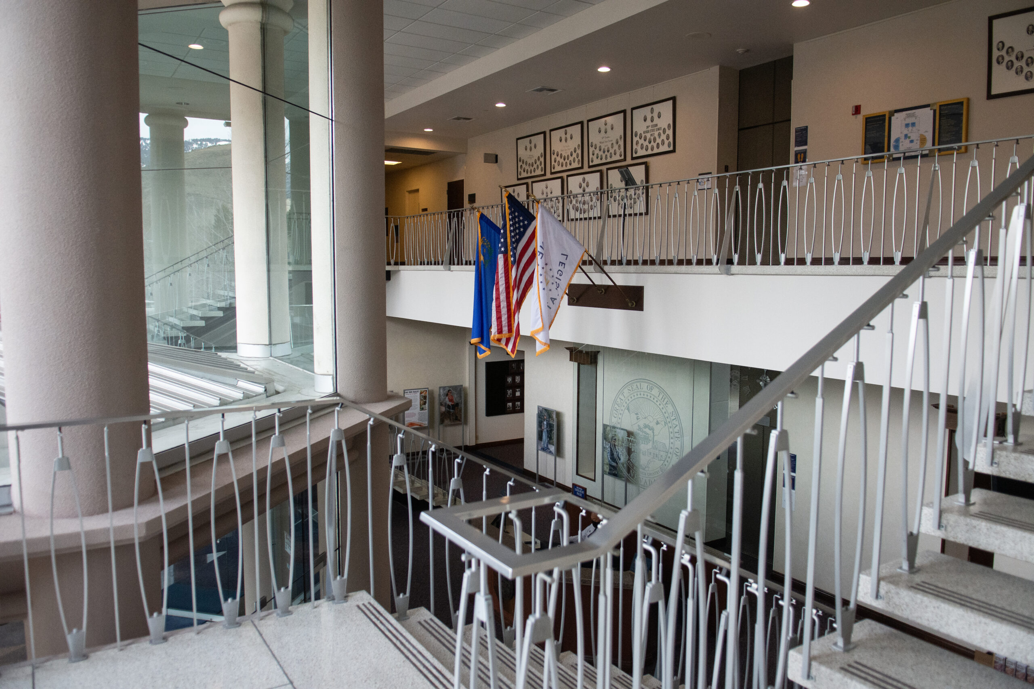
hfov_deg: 70.4
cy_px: 344
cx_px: 517
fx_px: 732
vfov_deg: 50.4
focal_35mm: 26
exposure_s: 1/2000
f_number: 2.8
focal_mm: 17
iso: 2000
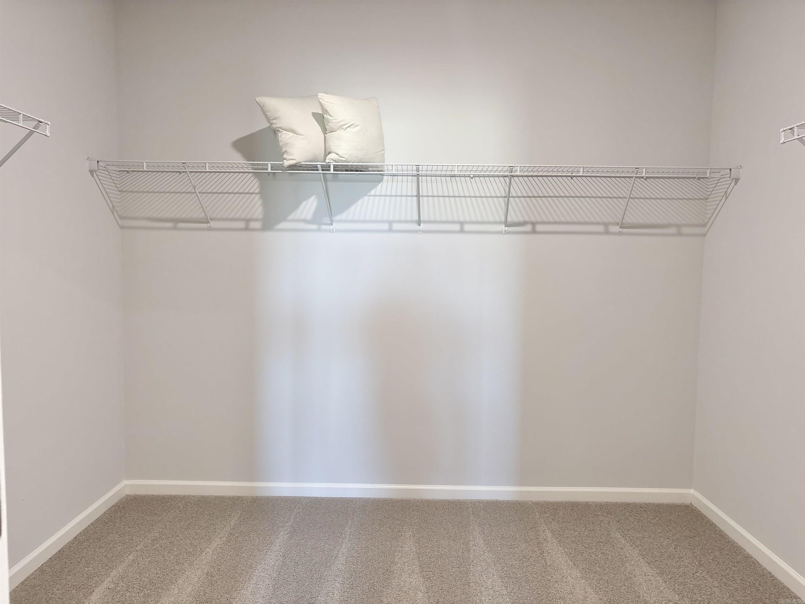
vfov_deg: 53.1
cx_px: 402
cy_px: 302
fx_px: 605
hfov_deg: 67.3
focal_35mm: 26
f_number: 1.6
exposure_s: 1/60
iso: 320
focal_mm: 5.96
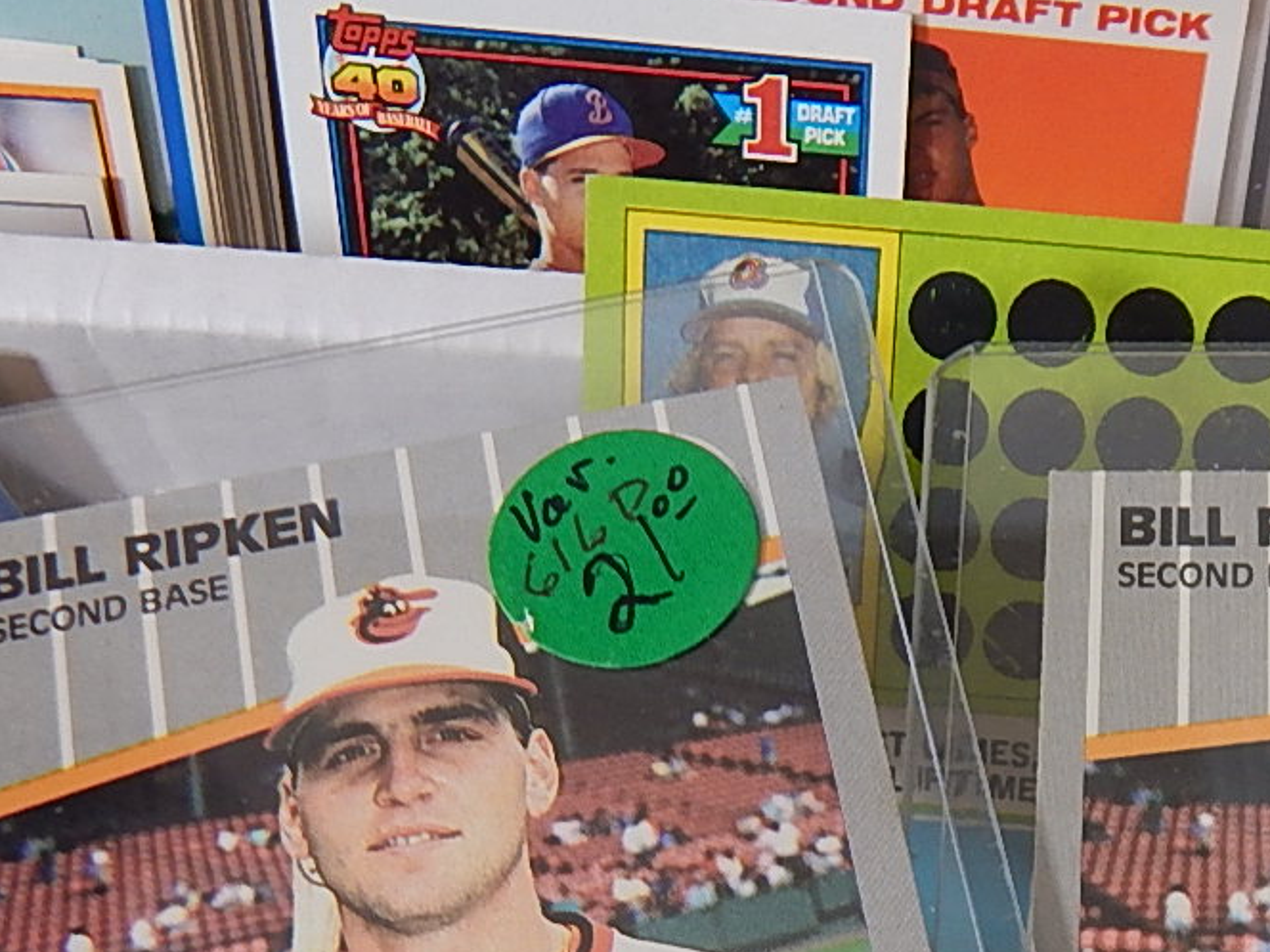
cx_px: 945
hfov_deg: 35.4
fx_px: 1944
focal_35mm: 53
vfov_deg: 26.3
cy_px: 918
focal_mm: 4
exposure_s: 1/30
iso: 140
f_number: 3
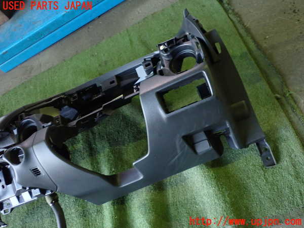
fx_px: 263
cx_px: 152
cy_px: 114
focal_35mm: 30
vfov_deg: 46.8
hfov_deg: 60.0
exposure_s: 1/30
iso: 800
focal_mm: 5.4
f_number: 2.3
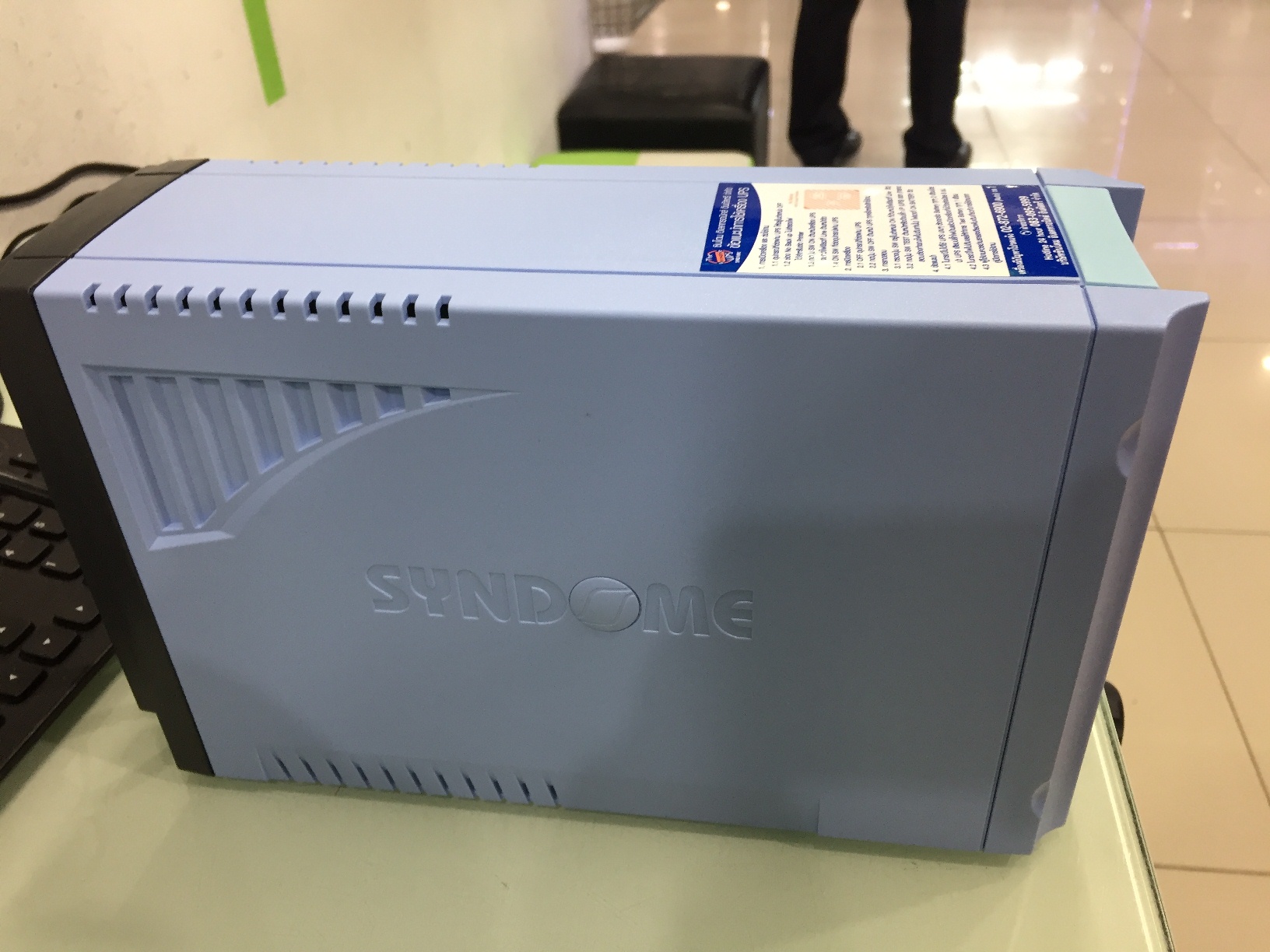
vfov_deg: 48.2
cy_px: 476
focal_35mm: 29
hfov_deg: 61.7
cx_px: 635
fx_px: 1064
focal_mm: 4.15
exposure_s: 1/33
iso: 80
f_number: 2.2
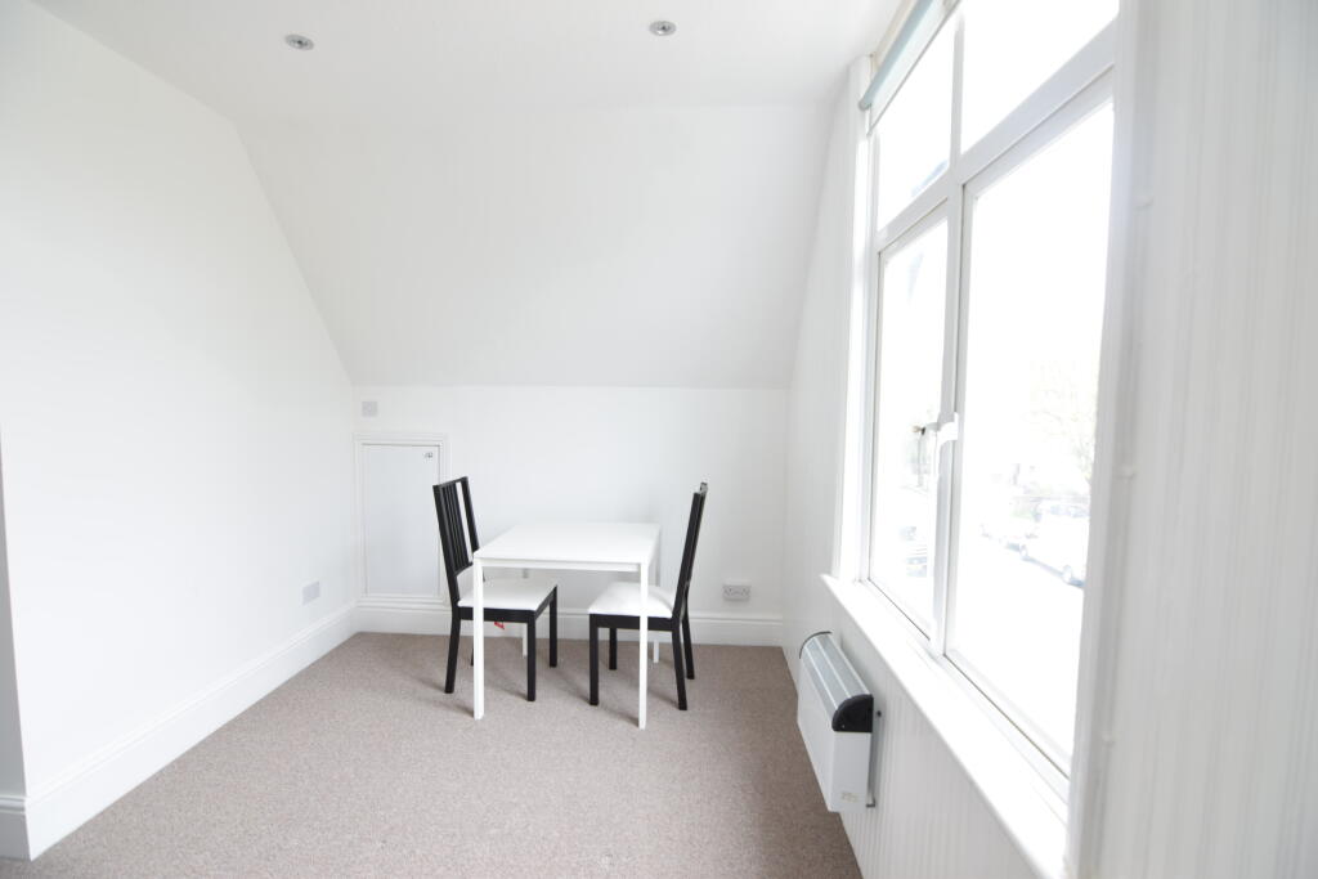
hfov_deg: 95.0
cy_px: 440
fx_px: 604
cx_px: 659
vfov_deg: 72.1
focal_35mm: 16
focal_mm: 11
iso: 100
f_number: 4
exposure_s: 1/10
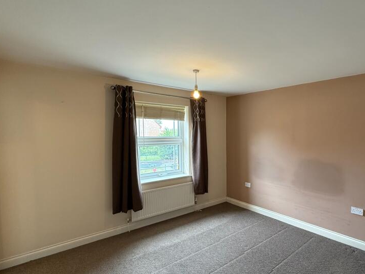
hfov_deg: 78.8
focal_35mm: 20
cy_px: 145
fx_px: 211
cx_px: 246
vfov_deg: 65.9
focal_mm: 2.22
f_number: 2.2
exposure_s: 1/100
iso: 320
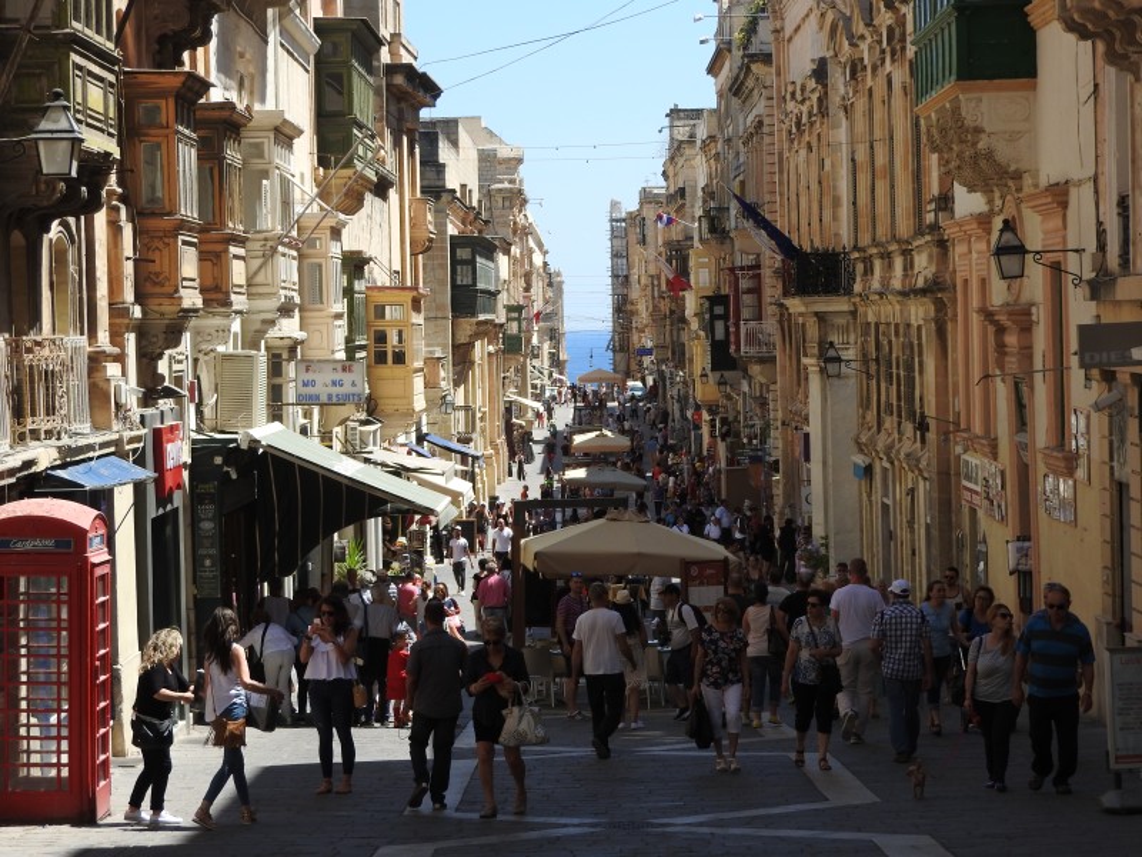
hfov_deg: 18.7
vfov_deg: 14.1
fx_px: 3464
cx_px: 571
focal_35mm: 105
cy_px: 428
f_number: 4.8
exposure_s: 1/500
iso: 100
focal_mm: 18.8
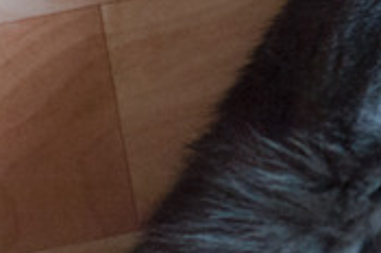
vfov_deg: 4.1
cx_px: 788
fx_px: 3528
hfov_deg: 6.0
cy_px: -150
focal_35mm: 334
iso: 400
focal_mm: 50
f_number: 2.5
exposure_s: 1/125
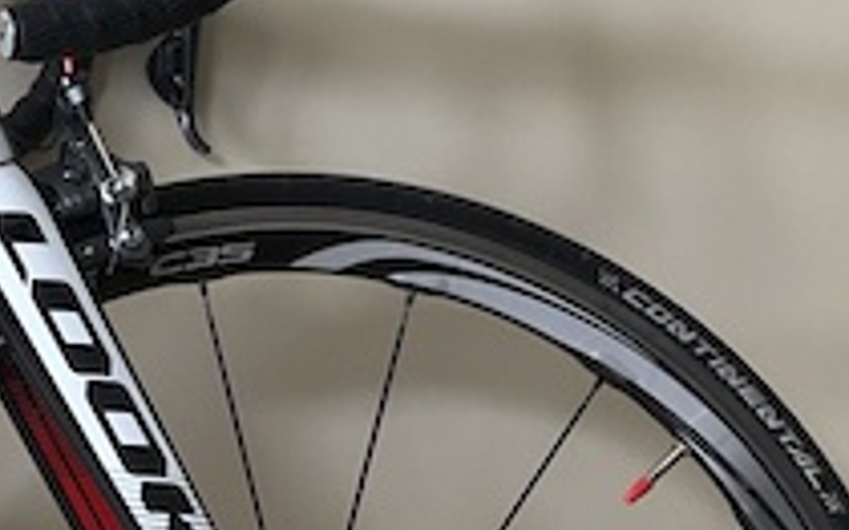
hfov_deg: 15.9
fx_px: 2613
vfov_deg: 11.4
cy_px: 595
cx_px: -643
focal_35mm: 113
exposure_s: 1/30
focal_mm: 3.99
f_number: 1.8
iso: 32
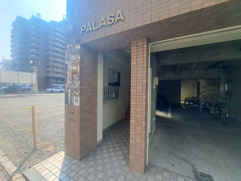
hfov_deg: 106.2
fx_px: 91
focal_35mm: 13
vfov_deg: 89.9
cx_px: 120
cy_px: 90
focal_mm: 1.74
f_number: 2.2
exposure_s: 1/445
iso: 50
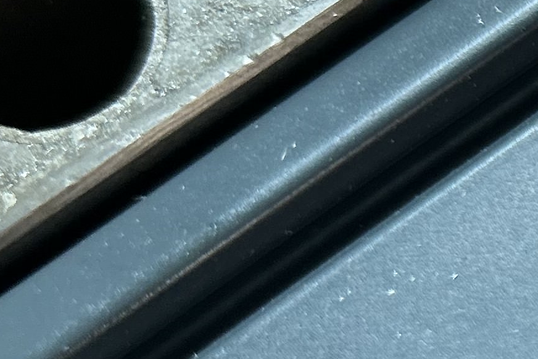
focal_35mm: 125
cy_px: 242
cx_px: 1069
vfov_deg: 11.0
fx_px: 1869
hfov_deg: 13.9
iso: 100
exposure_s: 1/121
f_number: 1.5
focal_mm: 5.7
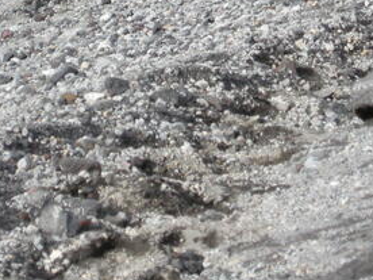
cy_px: -149
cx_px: 166
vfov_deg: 3.2
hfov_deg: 4.3
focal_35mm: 457
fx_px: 4924
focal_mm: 26.3
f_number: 5.3
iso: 100
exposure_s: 1/168
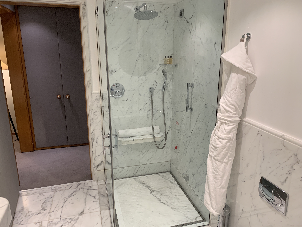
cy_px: 114
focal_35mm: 26
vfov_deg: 53.1
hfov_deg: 67.3
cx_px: 151
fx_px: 227
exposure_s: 1/50
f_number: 1.8
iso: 80
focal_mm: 4.25
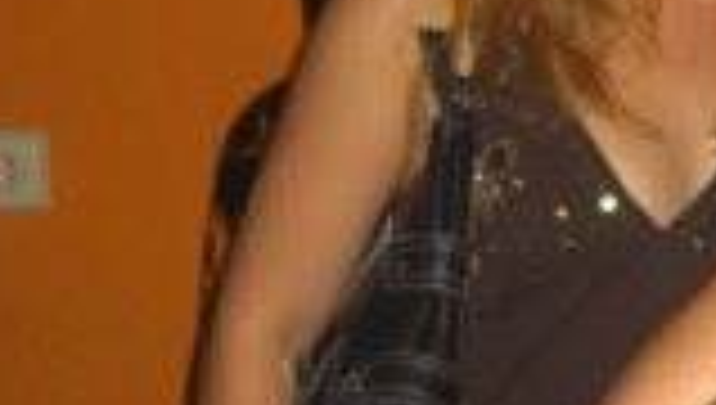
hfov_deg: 13.1
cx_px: 1040
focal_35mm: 156
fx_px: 2966
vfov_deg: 7.8
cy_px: 220
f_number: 2.8
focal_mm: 7.9
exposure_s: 1/60
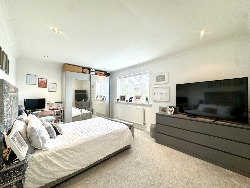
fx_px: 101
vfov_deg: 85.7
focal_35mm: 14
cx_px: 125
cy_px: 94
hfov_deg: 102.1
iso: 80
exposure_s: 1/100
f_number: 2.2
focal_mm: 2.22
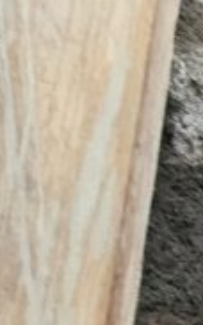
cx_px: 557
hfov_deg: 7.0
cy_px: 641
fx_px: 1529
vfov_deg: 11.0
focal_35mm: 173
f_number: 2.2
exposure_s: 1/50
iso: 40
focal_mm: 4.15
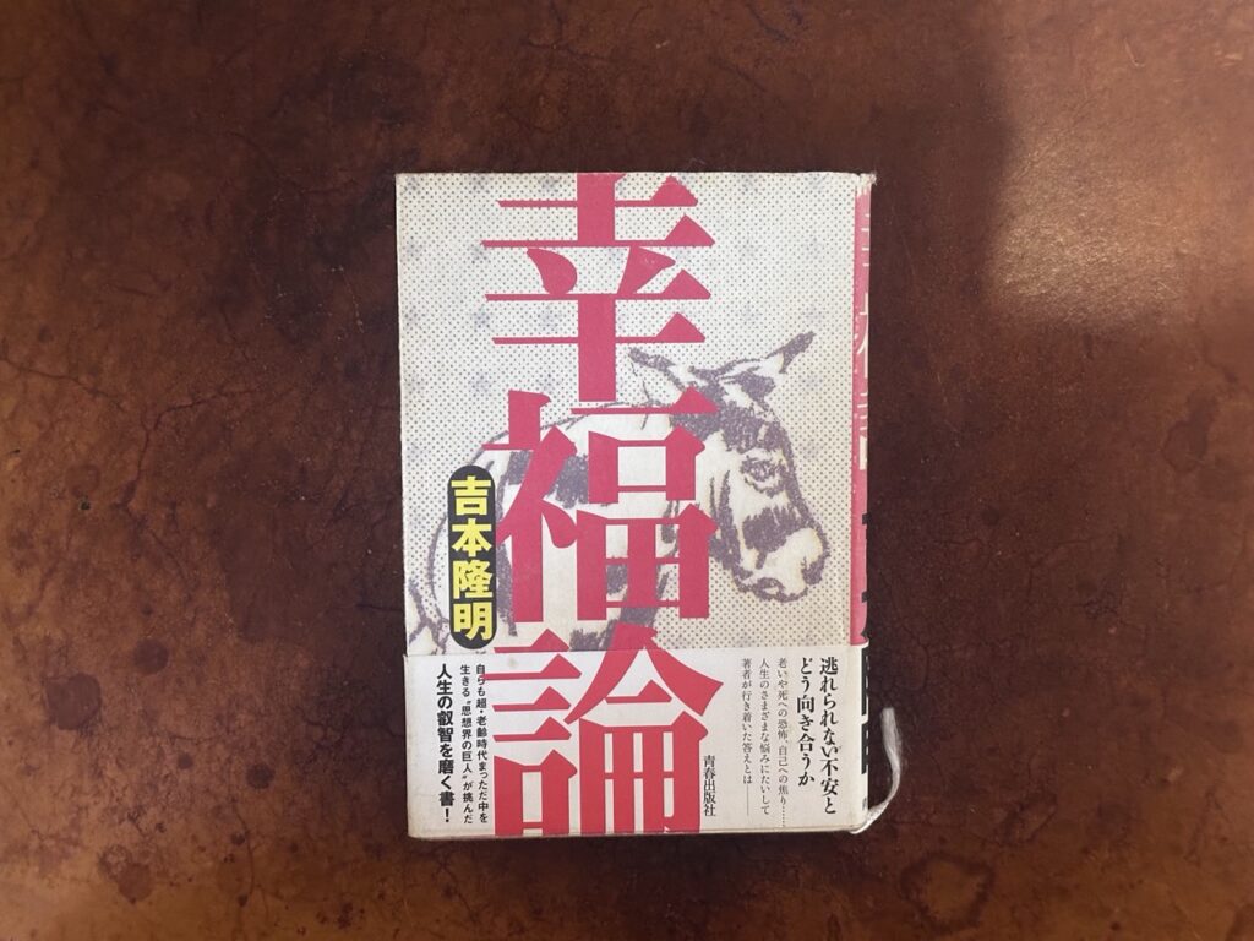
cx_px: 627
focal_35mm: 48
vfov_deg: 30.3
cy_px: 470
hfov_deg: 39.7
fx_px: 1739
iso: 500
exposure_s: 1/33
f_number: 1.78
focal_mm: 6.86
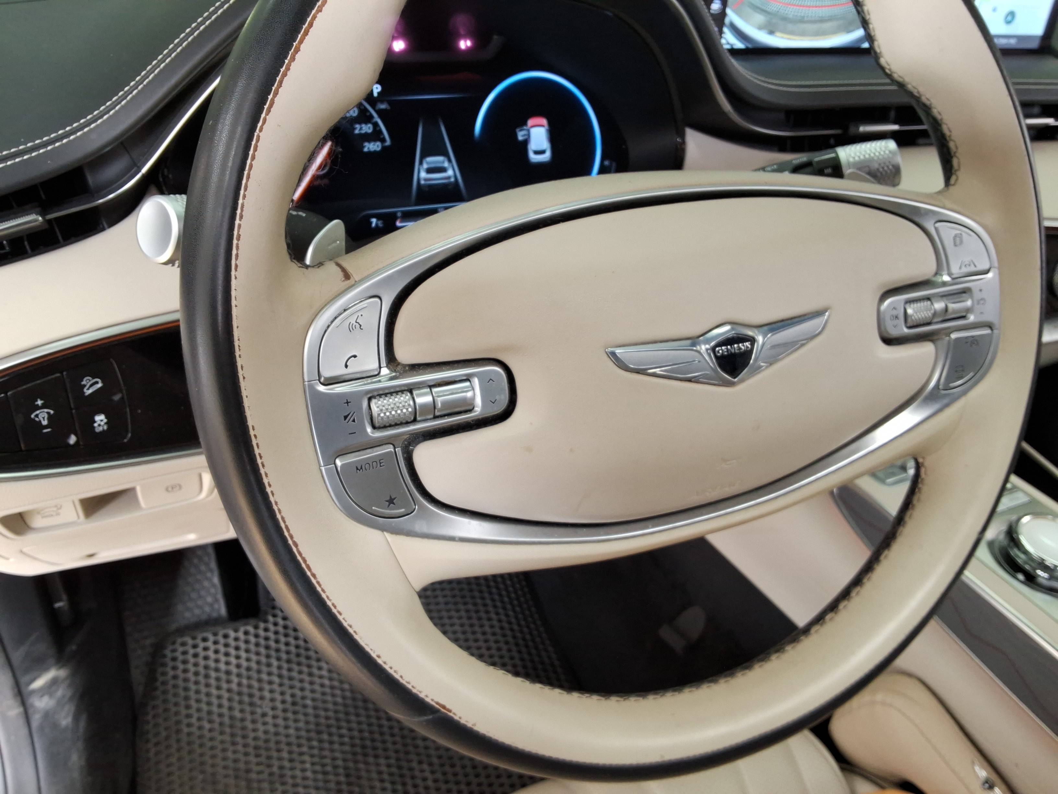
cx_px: 529
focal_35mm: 28
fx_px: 856
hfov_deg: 63.4
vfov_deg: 49.7
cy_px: 397
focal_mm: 2.91
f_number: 1.9
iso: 77
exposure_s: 1/40
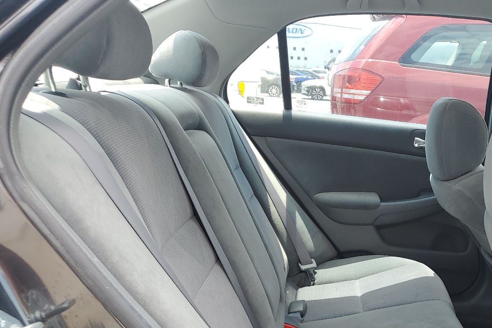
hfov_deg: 44.7
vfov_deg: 31.0
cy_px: 271
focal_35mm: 42
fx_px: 574
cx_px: 374
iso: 50
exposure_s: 1/357
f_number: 1.5
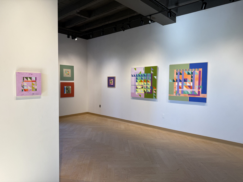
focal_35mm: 24
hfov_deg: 71.6
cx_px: 122
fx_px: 168
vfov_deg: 56.8
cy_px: 91
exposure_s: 1/120
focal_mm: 6.76
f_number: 1.78
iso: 100
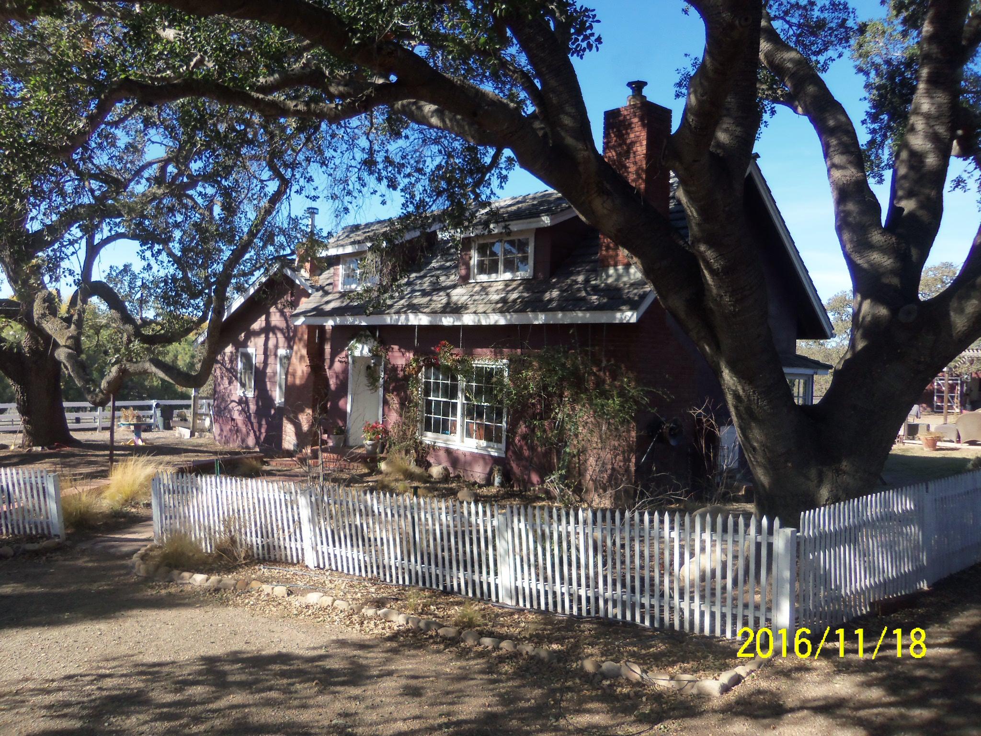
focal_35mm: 28
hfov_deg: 63.4
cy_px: 368
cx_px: 490
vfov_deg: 49.7
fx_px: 794
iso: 64
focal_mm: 5.1
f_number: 3.9
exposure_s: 1/250
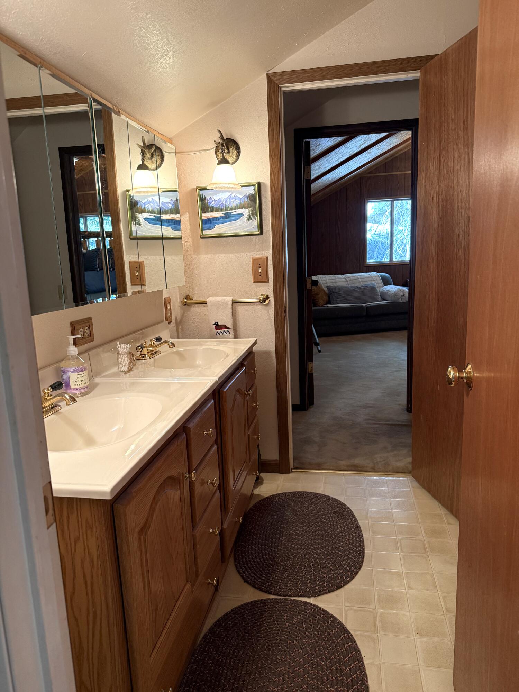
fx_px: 480
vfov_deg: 71.6
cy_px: 346
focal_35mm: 24
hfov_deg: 56.8
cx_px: 260
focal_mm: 6.76
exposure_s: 1/60
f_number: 1.78
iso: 250
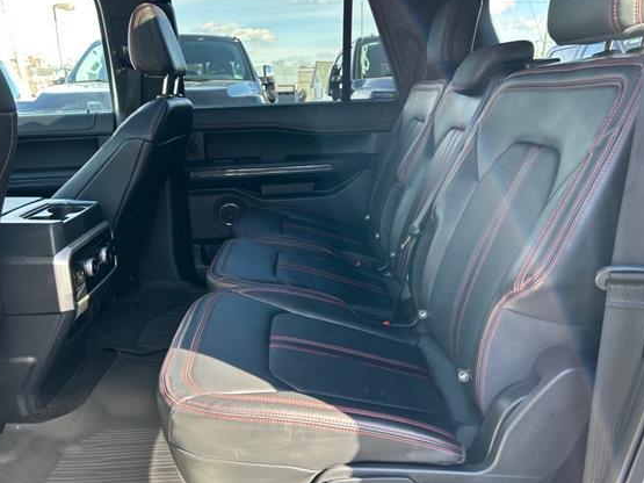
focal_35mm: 30
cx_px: 334
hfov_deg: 60.0
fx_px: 558
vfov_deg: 46.7
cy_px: 265
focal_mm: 5.7
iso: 50
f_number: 1.5
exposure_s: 1/122
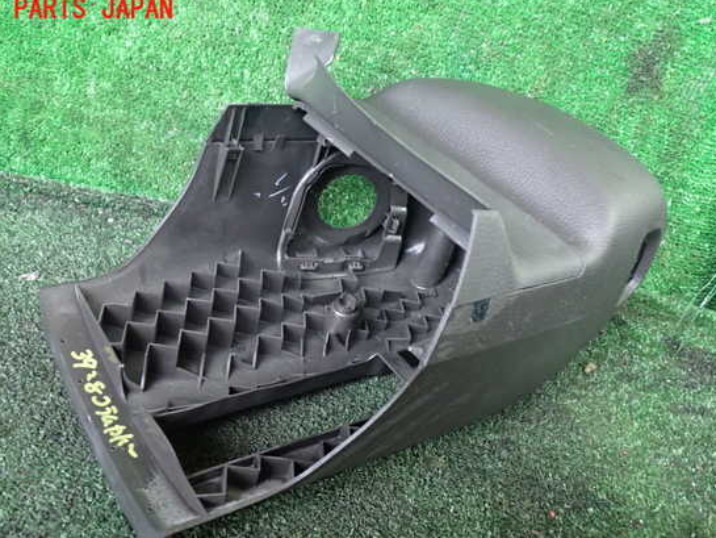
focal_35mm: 33
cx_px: 328
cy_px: 289
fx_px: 683
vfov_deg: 42.9
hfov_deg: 55.3
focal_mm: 5.4
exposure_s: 1/25
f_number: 2.3
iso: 800
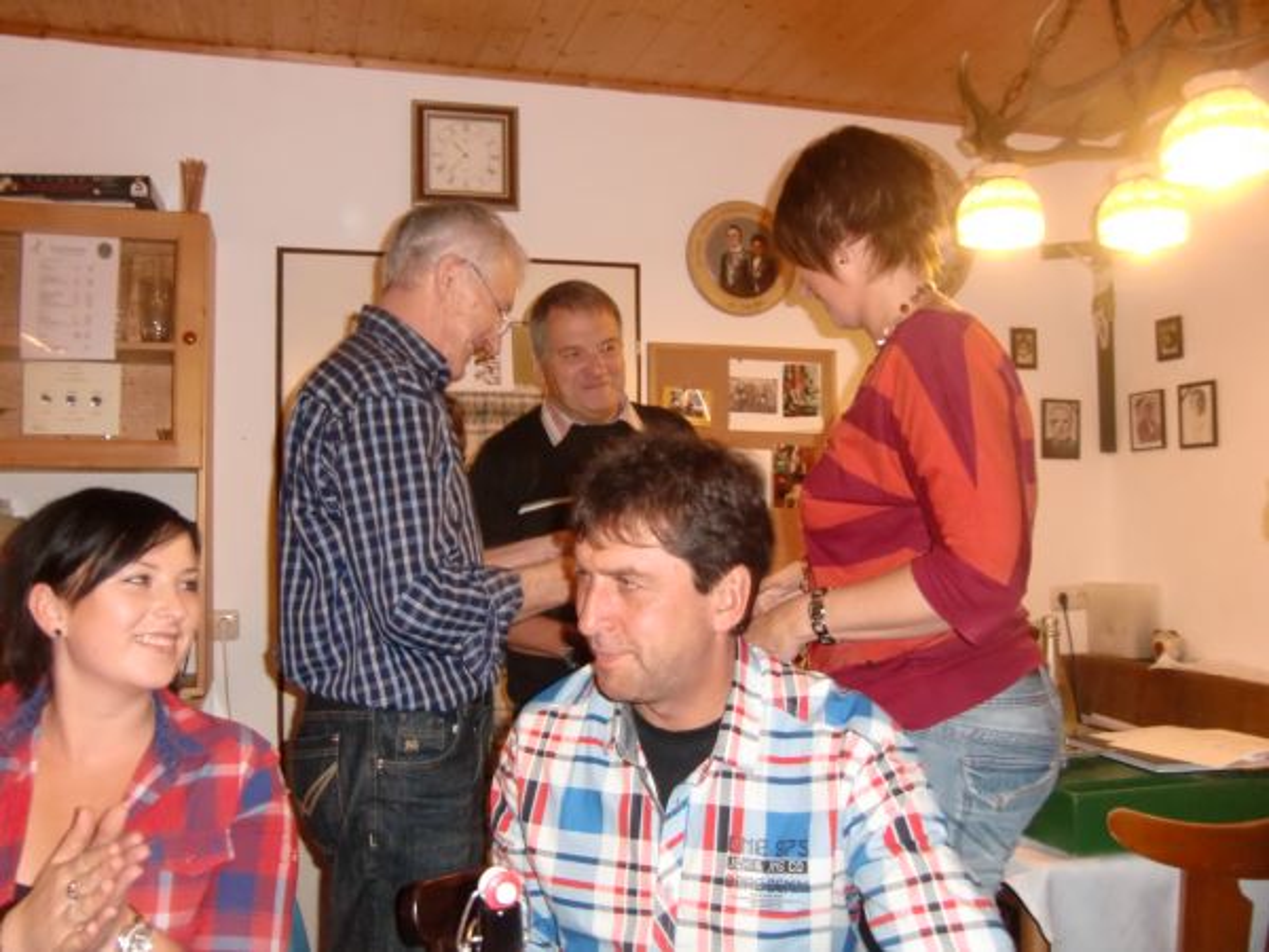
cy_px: 476
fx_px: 1063
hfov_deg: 61.7
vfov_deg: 48.2
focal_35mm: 29
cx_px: 634
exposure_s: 1/50
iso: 400
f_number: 3.5
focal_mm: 5.2
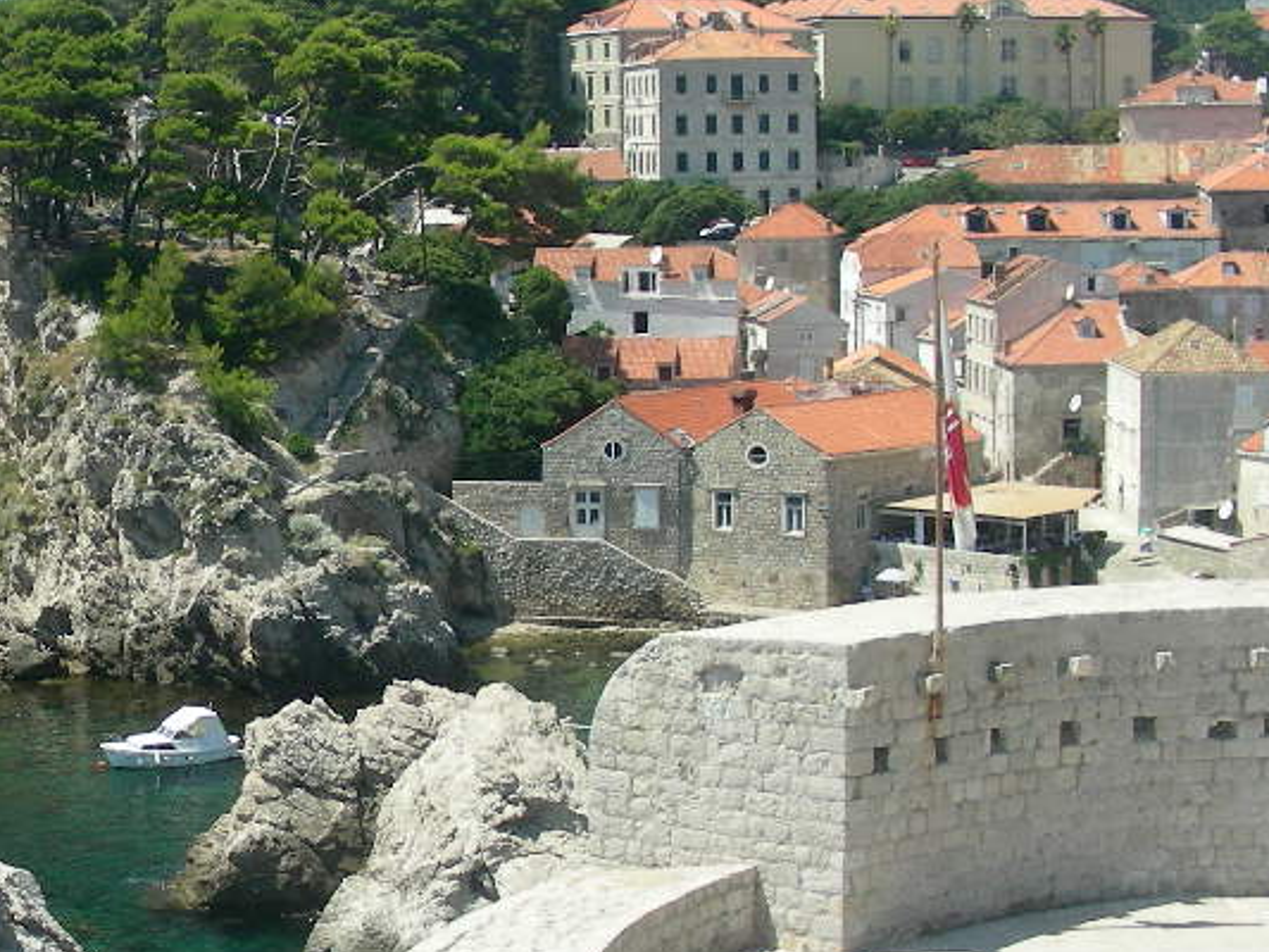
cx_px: 148
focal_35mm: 73
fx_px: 2677
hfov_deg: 25.9
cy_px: 490
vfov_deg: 20.2
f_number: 4
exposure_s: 1/602
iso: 50
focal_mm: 6.3
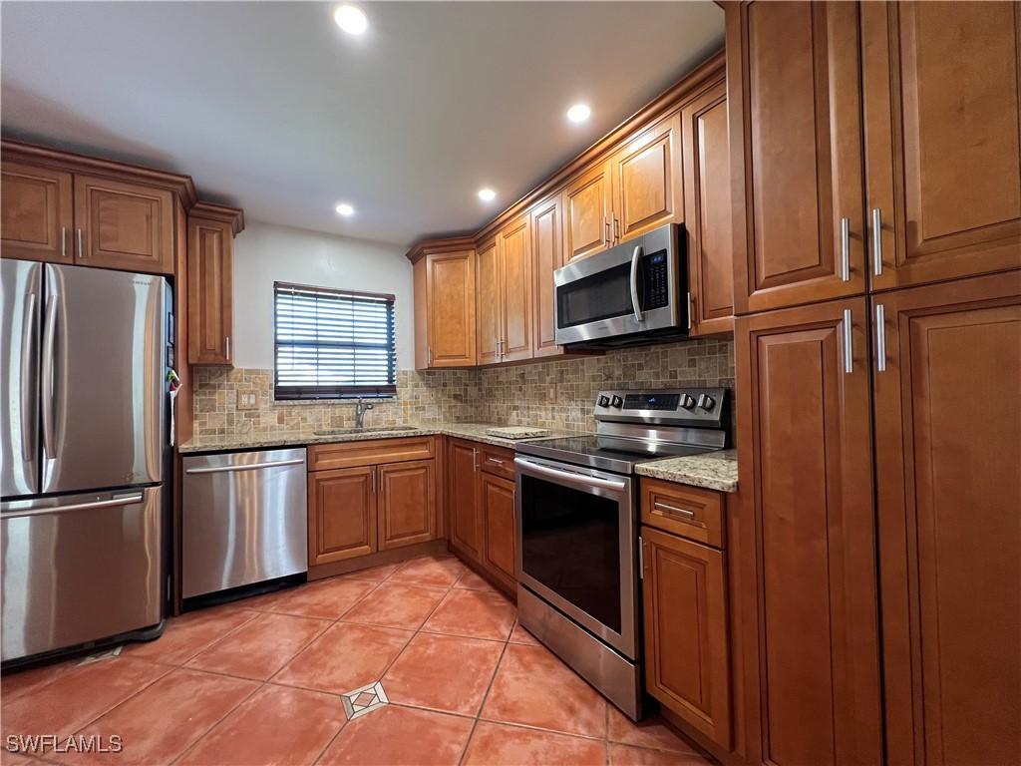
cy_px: 383
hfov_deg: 106.2
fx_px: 383
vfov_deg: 89.9
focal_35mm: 13
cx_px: 510
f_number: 1.8
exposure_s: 1/60
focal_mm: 1.57
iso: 250
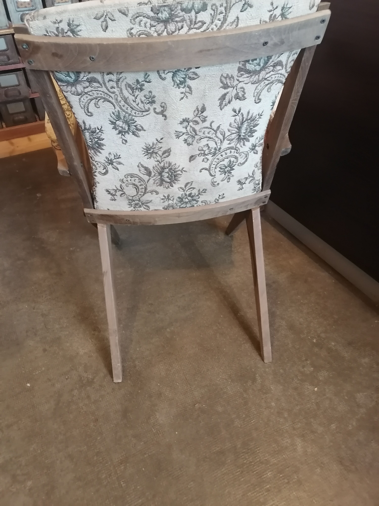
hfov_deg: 51.4
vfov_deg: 65.3
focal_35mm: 27
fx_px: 394
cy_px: 253
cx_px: 190
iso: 800
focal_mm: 5.3
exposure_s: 1/25
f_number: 1.8
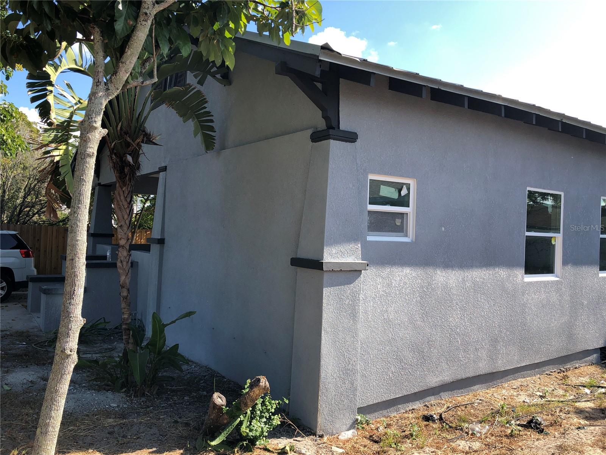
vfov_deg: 49.7
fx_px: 490
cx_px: 303
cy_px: 228
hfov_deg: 63.4
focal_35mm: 28
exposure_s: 1/716
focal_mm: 3.99
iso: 20
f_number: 1.8
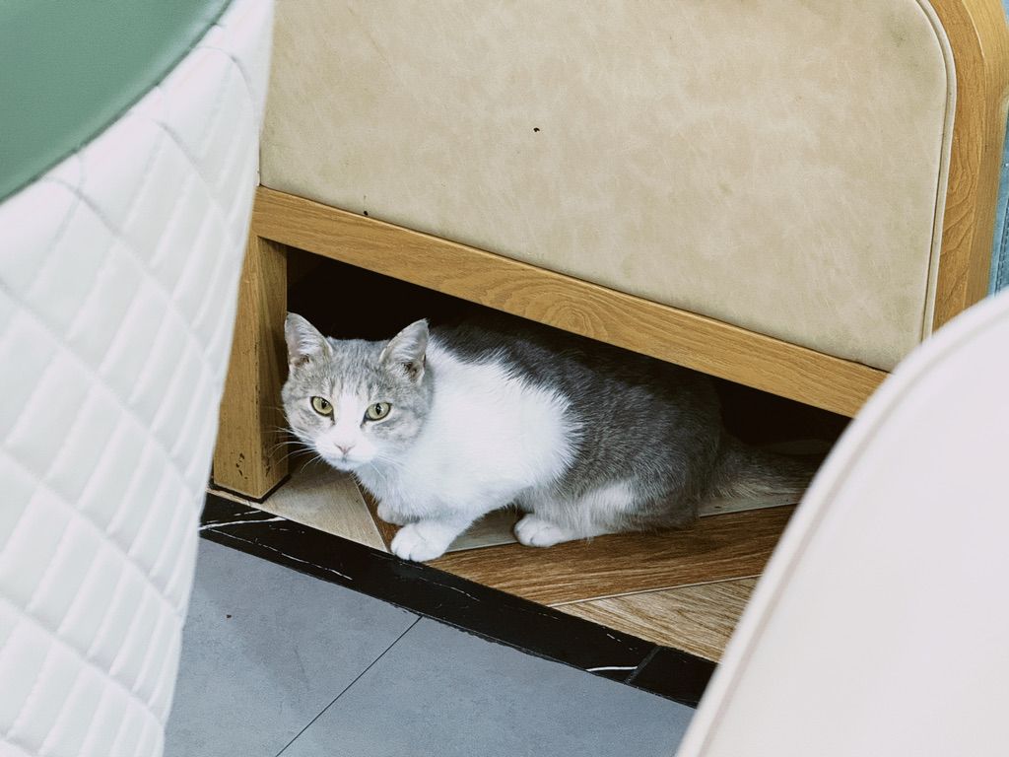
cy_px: 378
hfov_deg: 16.4
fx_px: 3498
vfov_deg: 12.3
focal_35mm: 120
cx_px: 504
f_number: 2.8
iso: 400
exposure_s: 1/33
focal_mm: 15.66
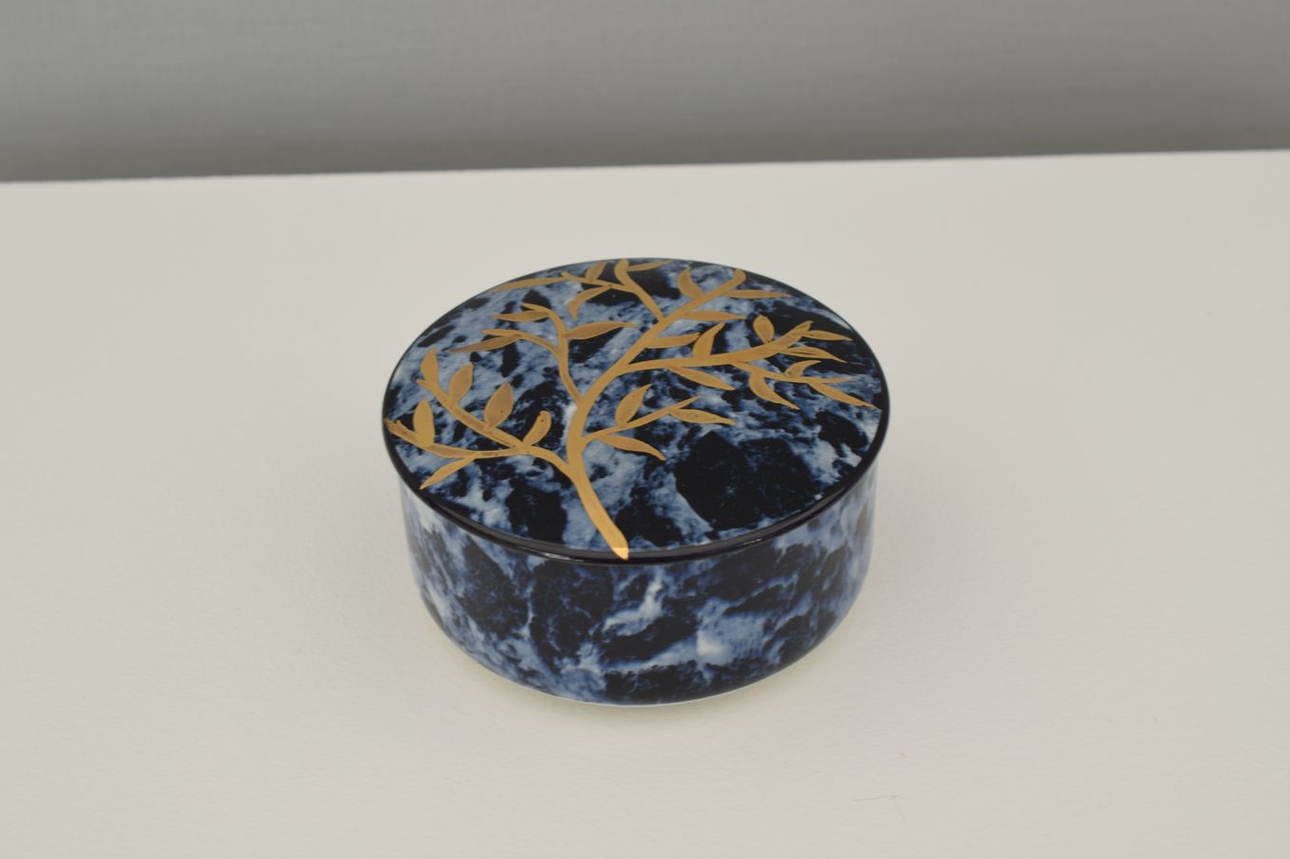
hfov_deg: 30.5
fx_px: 2365
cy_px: 432
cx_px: 636
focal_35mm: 66
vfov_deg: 20.6
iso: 100
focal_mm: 40
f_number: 9
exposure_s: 1/50
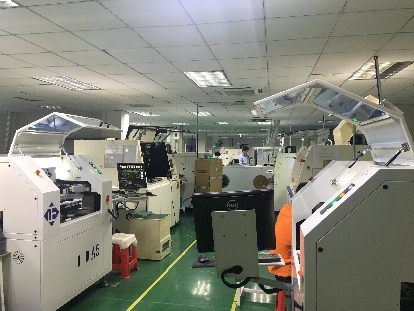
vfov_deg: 48.2
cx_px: 207
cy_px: 156
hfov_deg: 61.7
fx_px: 347
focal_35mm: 29
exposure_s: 1/17
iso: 50
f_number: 2.2
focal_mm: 4.15
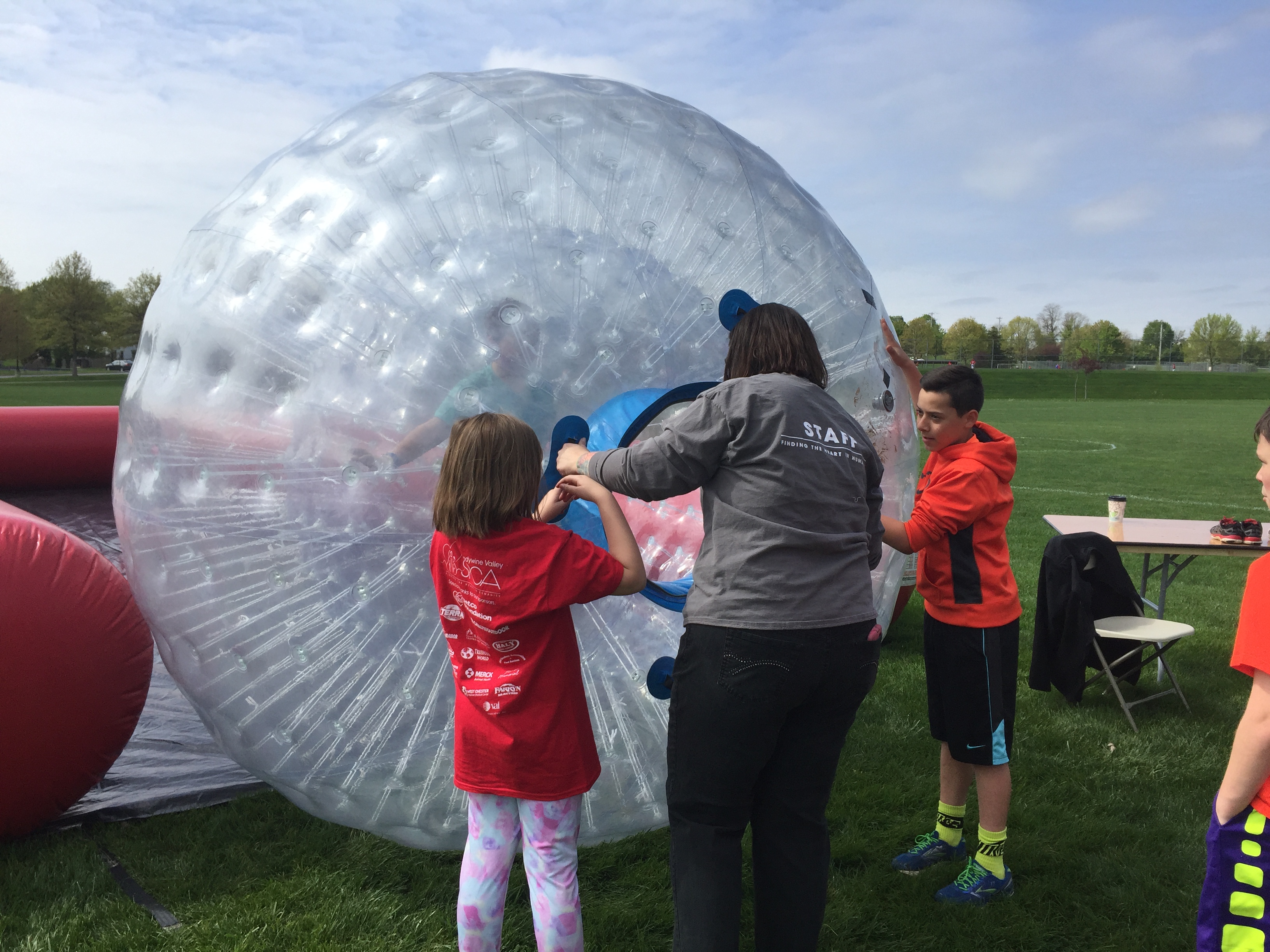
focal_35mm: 29
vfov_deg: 48.2
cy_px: 476
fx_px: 1064
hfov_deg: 61.7
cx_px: 635
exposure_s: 1/2198
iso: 32
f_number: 2.2
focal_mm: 4.15
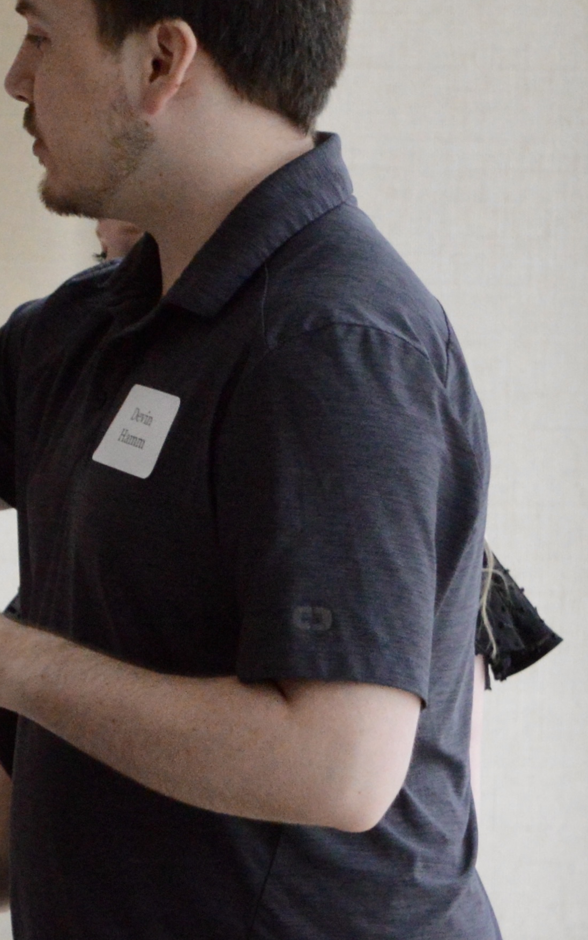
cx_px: -649
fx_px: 5750
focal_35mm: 224
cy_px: 535
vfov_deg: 9.3
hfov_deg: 5.7
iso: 2000
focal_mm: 55
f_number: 5.6
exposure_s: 1/500
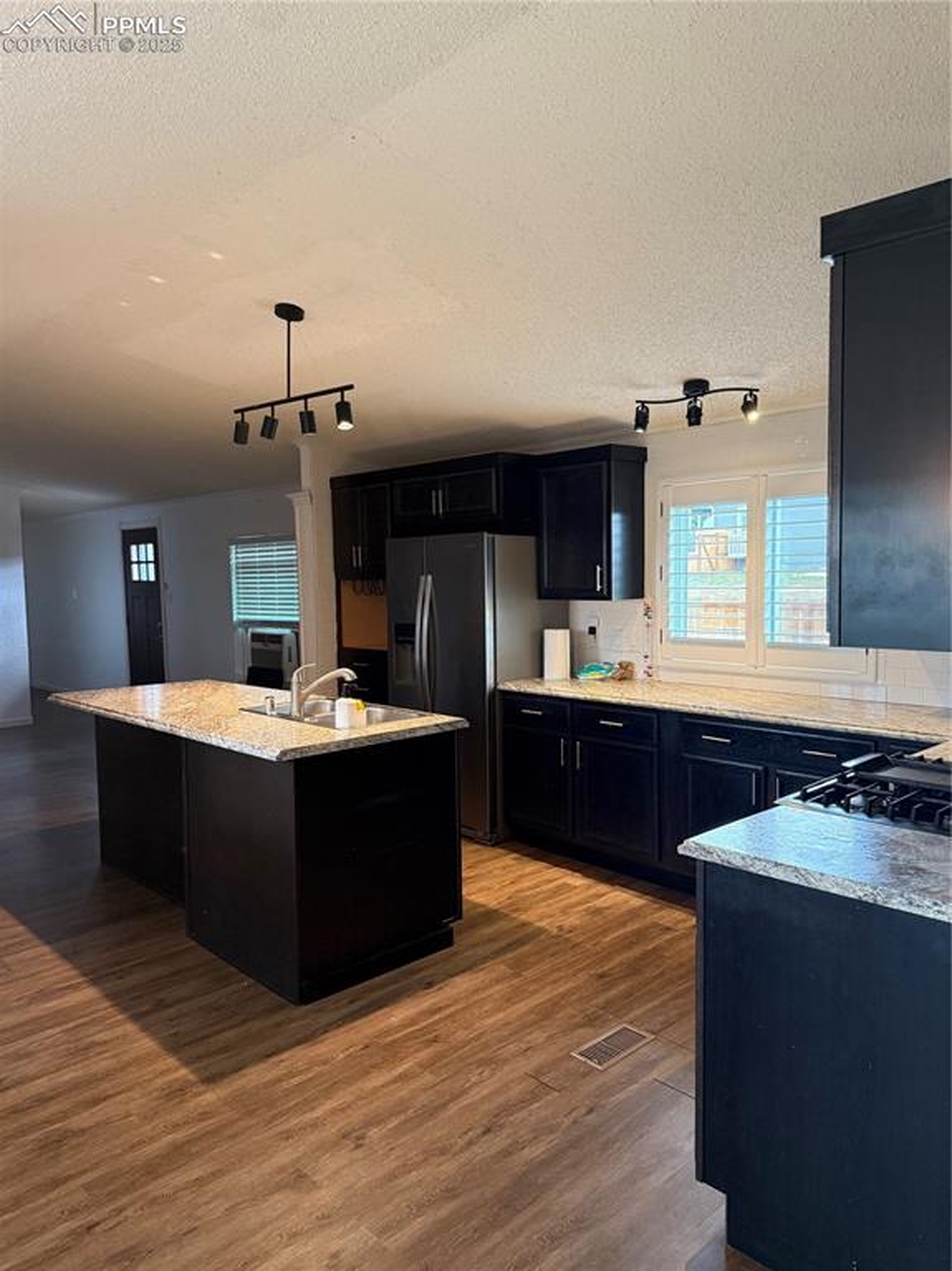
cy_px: 636
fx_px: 881
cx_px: 476
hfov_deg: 56.8
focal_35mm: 24
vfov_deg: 71.6
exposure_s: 1/120
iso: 400
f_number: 1.78
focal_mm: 6.76
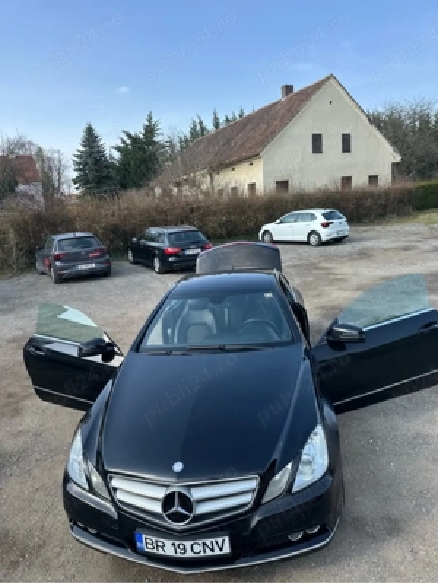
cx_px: 219
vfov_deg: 71.6
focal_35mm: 24
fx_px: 405
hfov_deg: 56.8
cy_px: 292
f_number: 1.78
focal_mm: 6.86
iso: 80
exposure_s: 1/1562
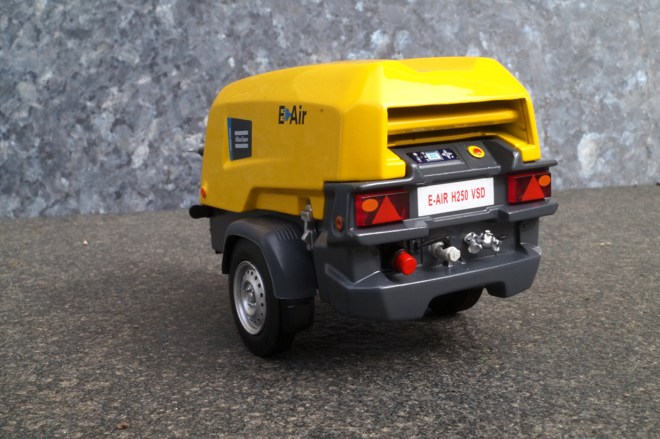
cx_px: 330
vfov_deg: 29.8
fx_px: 824
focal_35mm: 45
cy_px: 220
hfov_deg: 43.6
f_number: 25
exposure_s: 1/60
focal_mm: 30
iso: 640
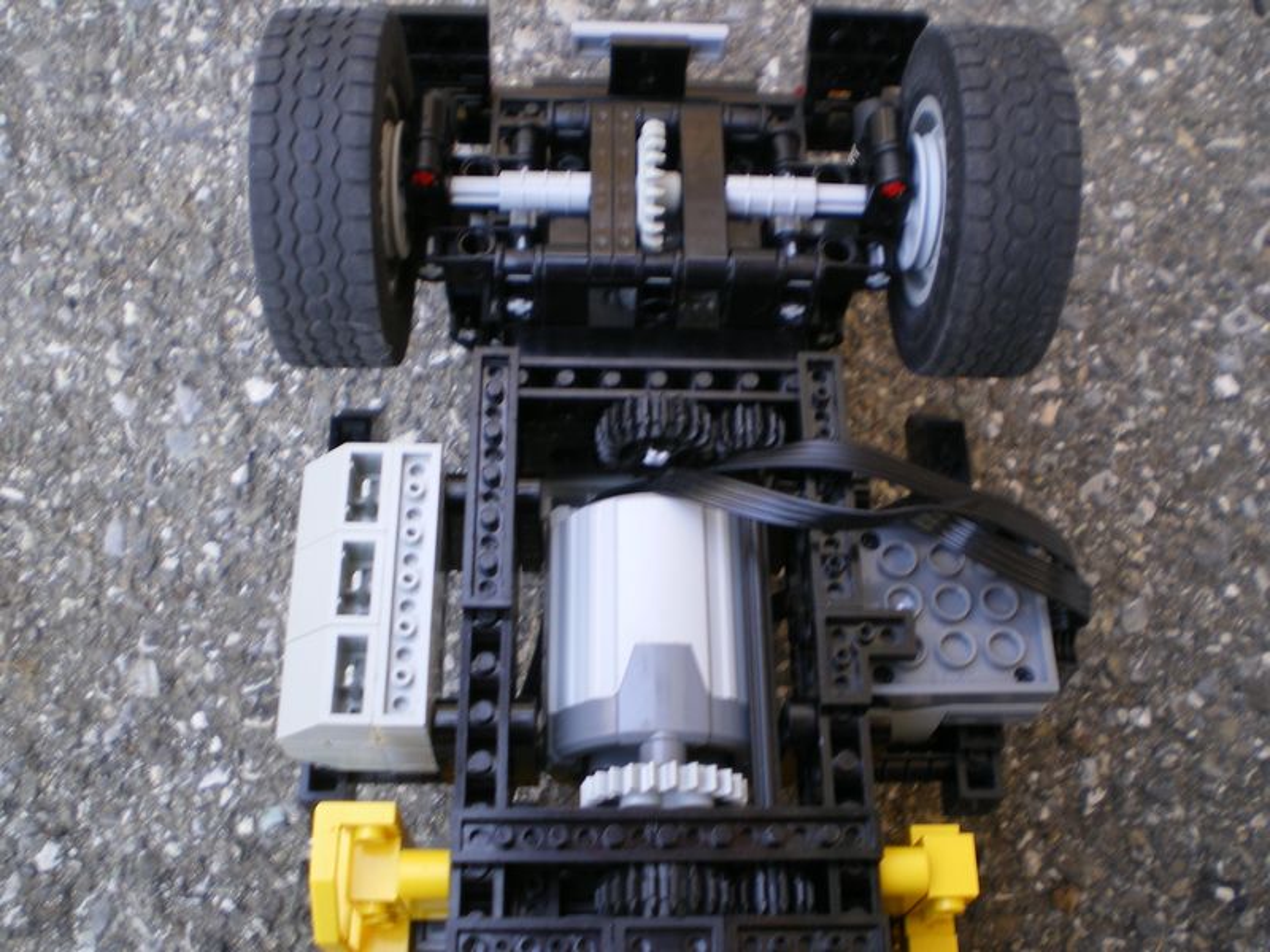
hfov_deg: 49.0
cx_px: 635
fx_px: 1394
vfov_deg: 37.7
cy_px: 476
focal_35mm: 38
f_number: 3.1
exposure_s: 1/30
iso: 64
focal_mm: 6.3
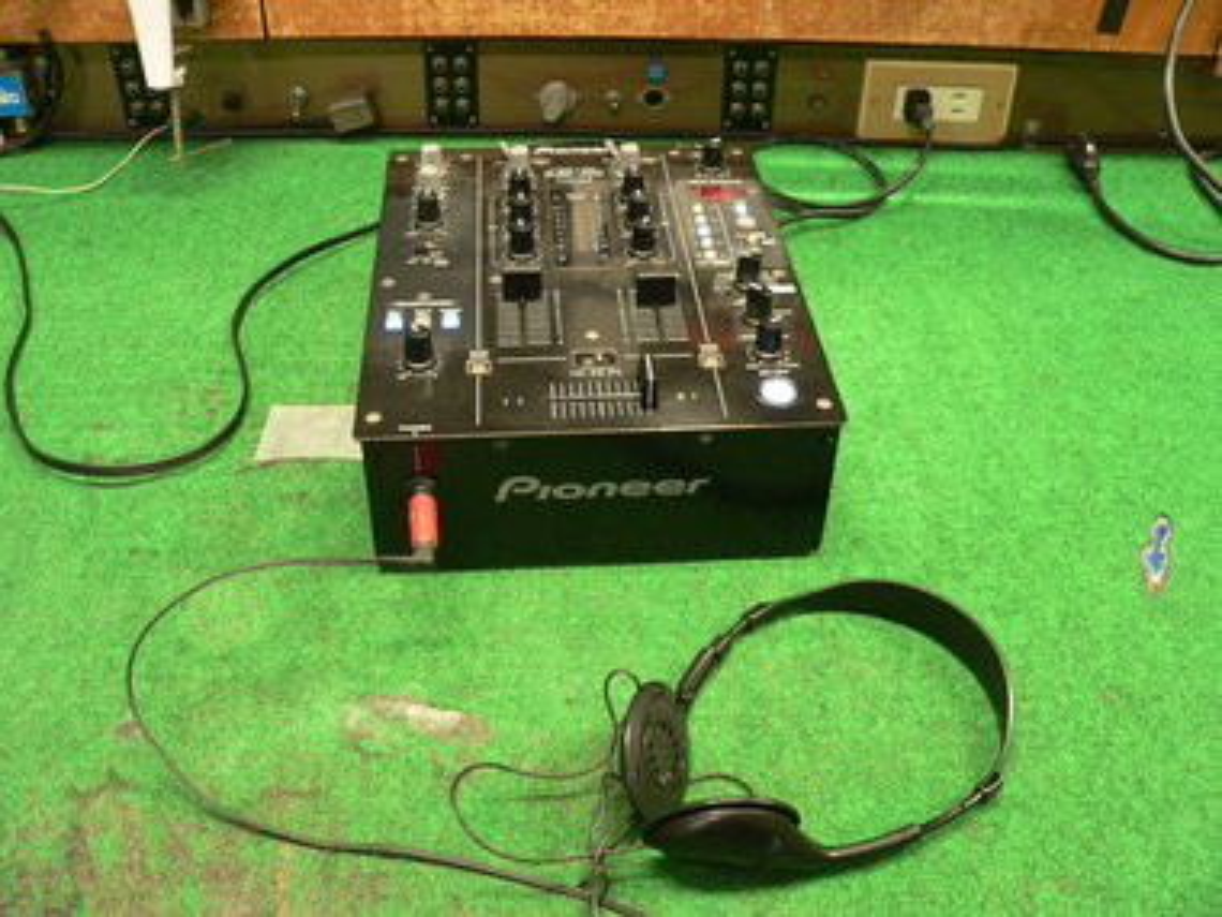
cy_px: 458
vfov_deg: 39.7
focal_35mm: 36
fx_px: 1271
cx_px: 611
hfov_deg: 51.4
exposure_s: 1/8
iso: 200
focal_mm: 6
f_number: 2.8
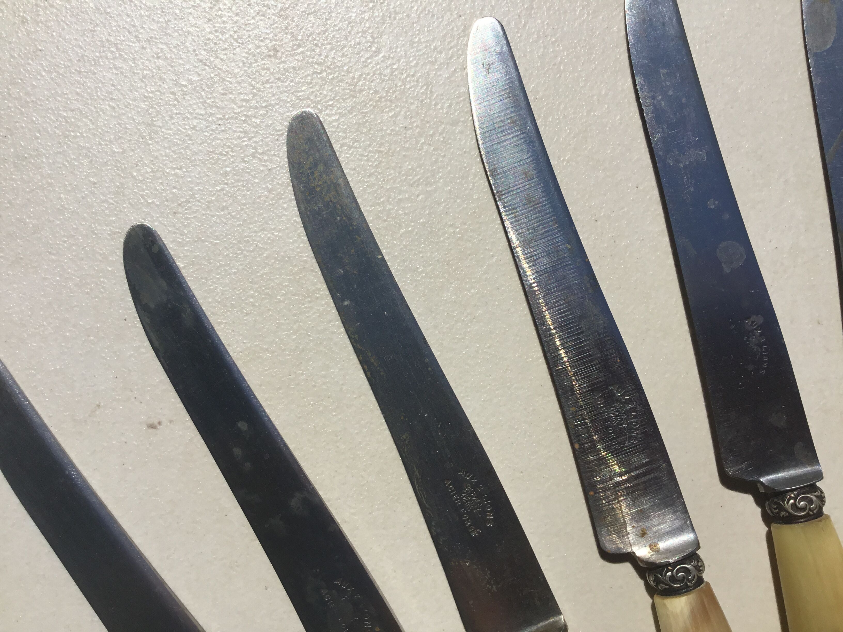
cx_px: 422
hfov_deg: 58.4
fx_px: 755
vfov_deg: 45.4
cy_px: 316
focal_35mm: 31
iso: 25
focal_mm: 3.3
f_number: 2.4
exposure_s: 1/4292
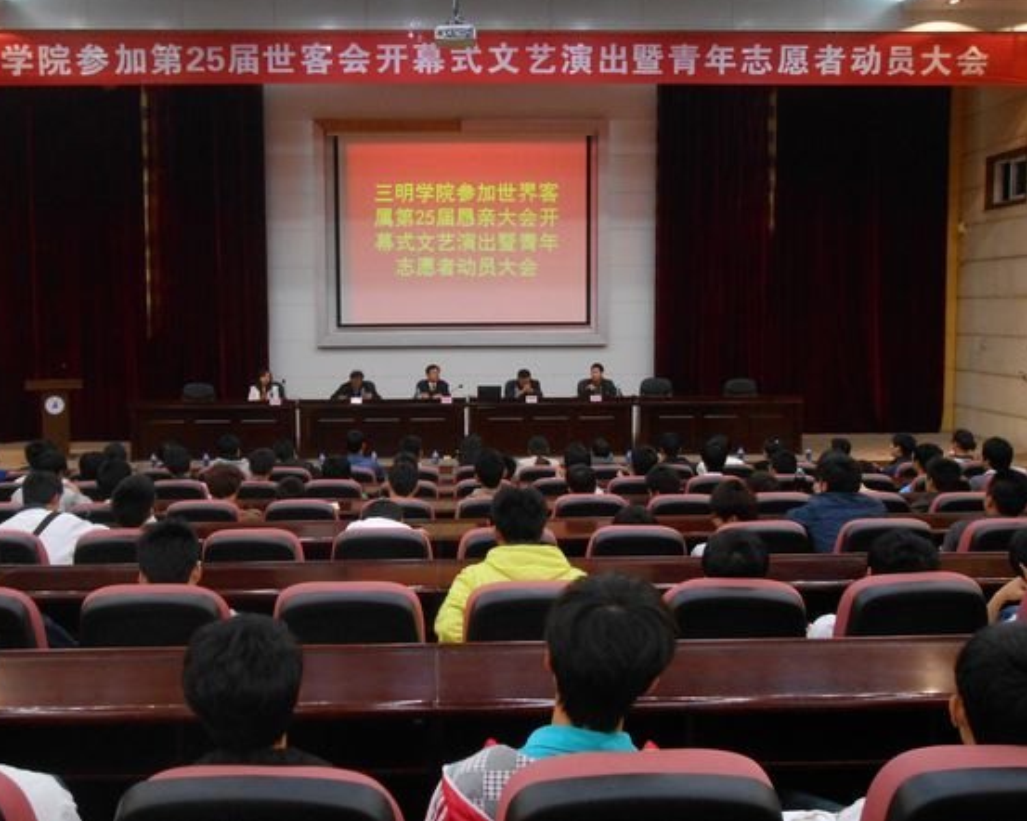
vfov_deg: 41.1
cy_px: 405
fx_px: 1094
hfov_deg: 50.2
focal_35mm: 36
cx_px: 474
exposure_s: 1/8
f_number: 3.9
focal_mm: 6
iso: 400
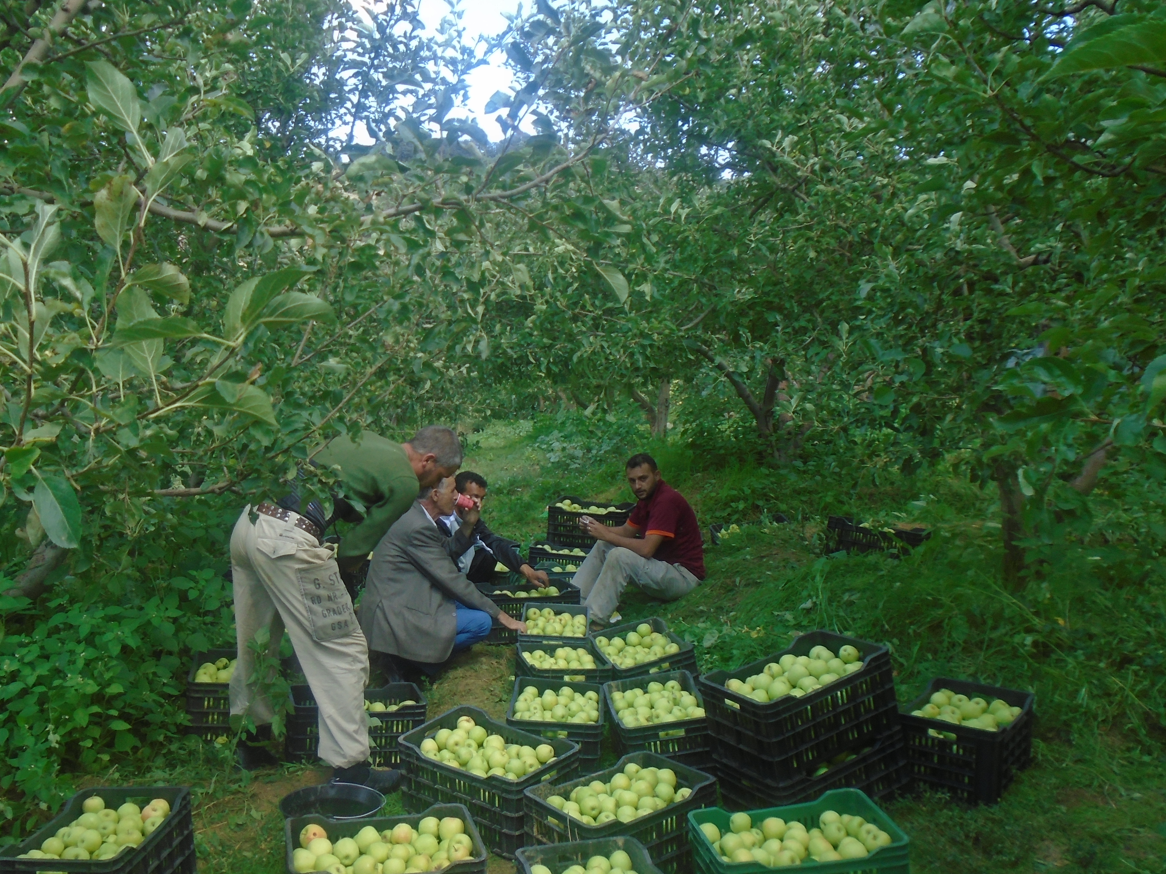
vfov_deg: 44.1
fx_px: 1078
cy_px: 466
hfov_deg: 56.7
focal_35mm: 32
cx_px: 523
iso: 100
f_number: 3.2
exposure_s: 1/160
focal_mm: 4.6
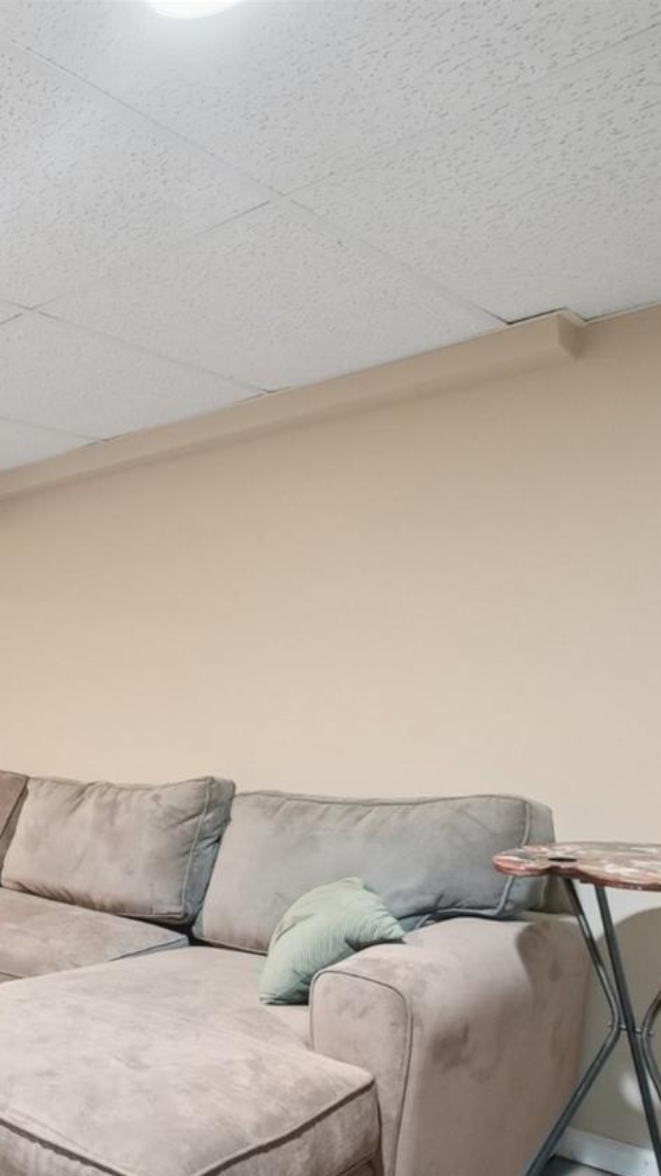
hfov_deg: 32.5
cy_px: 697
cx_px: -170
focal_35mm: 28
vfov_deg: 67.4
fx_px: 873
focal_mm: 10
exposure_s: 1/10
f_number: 9
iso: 2000
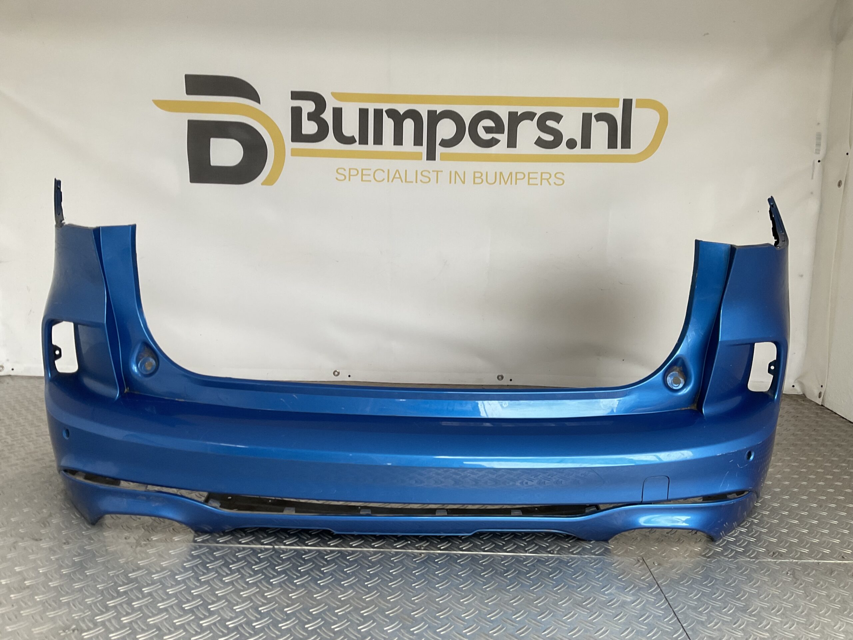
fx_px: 715
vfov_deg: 48.2
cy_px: 320
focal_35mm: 29
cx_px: 426
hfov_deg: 61.7
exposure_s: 1/60
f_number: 1.8
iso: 40
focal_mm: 3
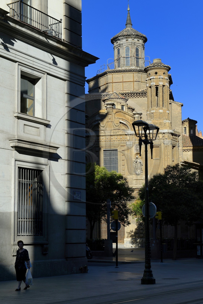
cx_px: 102
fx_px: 525
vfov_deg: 32.4
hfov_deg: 21.9
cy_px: 152
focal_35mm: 62
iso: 100
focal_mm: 62
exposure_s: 1/250
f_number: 10
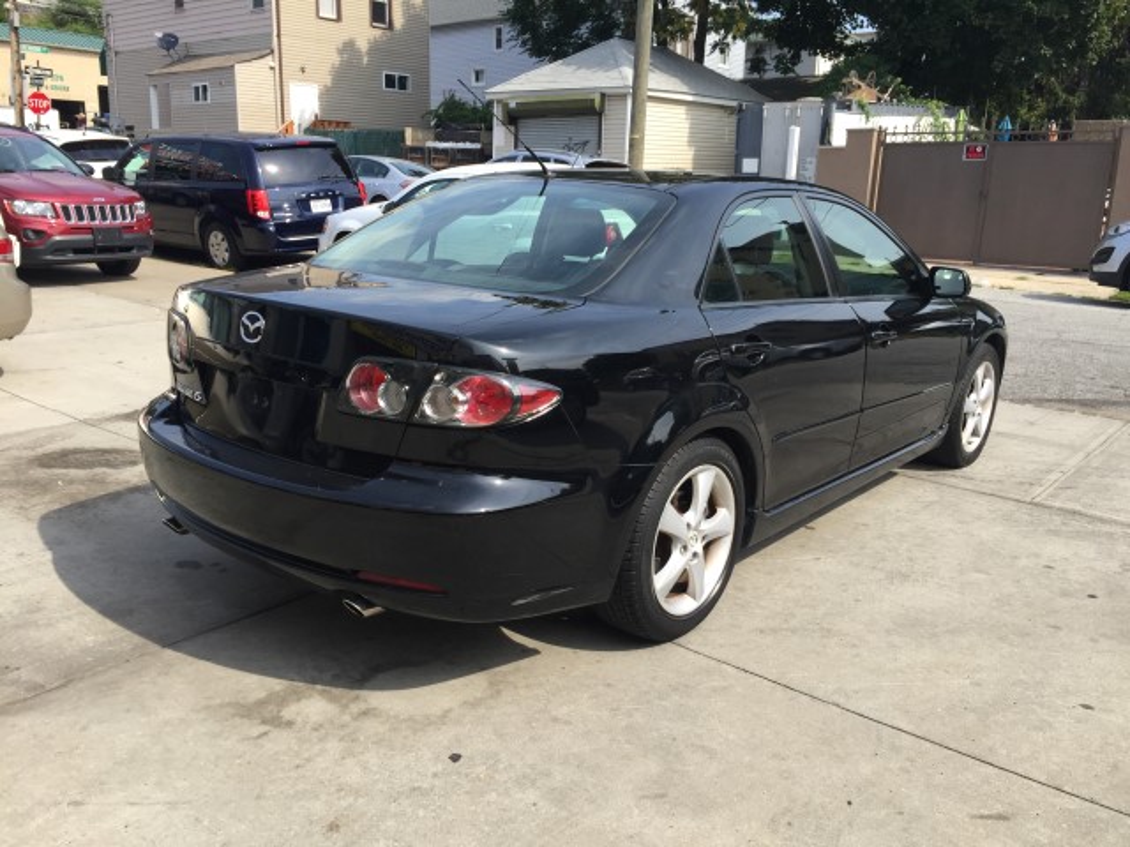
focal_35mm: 29
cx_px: 565
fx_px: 947
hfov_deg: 61.7
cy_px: 424
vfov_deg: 48.2
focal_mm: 4.15
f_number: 2.2
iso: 32
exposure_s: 1/842
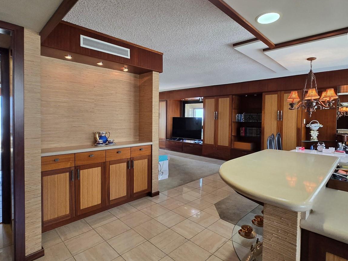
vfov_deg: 71.6
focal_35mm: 18
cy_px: 130
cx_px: 180
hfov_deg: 87.7
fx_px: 181
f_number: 2.2
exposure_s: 1/60.2
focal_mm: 1.7
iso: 100
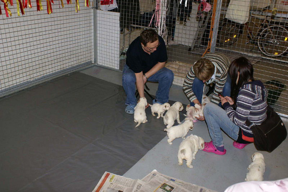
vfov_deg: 40.0
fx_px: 264
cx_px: 144
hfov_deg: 57.2
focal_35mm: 33
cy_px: 96
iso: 400
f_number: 5.6
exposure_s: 1/60
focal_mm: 22
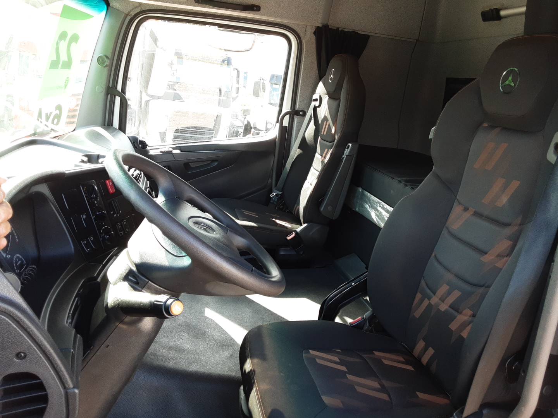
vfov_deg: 49.7
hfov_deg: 63.4
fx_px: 451
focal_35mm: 28
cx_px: 279
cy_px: 209
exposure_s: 1/120
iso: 79
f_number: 1.9
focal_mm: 2.9
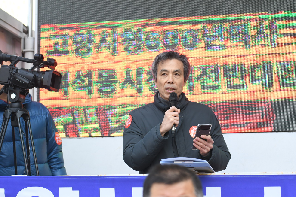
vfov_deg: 13.0
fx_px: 863
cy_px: 98
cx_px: 148
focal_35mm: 105
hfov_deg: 19.5
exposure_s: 1/1600
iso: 800
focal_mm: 70
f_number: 3.2
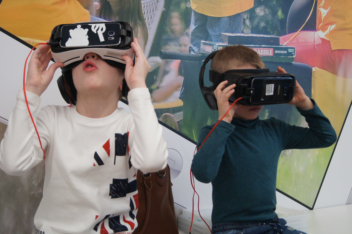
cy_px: 117
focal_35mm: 52
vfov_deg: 25.7
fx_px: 513
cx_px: 176
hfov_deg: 37.9
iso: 1600
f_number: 5
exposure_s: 1/160
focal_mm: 35
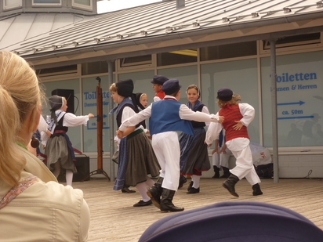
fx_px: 728
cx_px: 173
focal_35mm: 78
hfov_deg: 25.0
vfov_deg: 18.9
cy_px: 122
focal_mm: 11
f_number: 4.1
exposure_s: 1/320
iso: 80
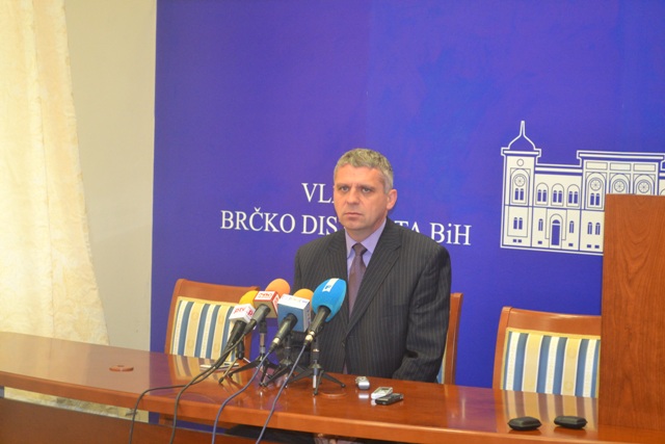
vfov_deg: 16.6
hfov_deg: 24.6
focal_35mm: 82
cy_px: 222
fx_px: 1524
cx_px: 332
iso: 1800
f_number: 5.6
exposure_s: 1/60
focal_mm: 55
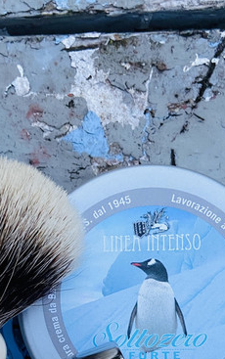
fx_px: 588
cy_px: 318
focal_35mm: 60
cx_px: 47
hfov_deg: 21.4
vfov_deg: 32.4
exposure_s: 1/50
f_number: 1.8
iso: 500
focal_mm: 4.25
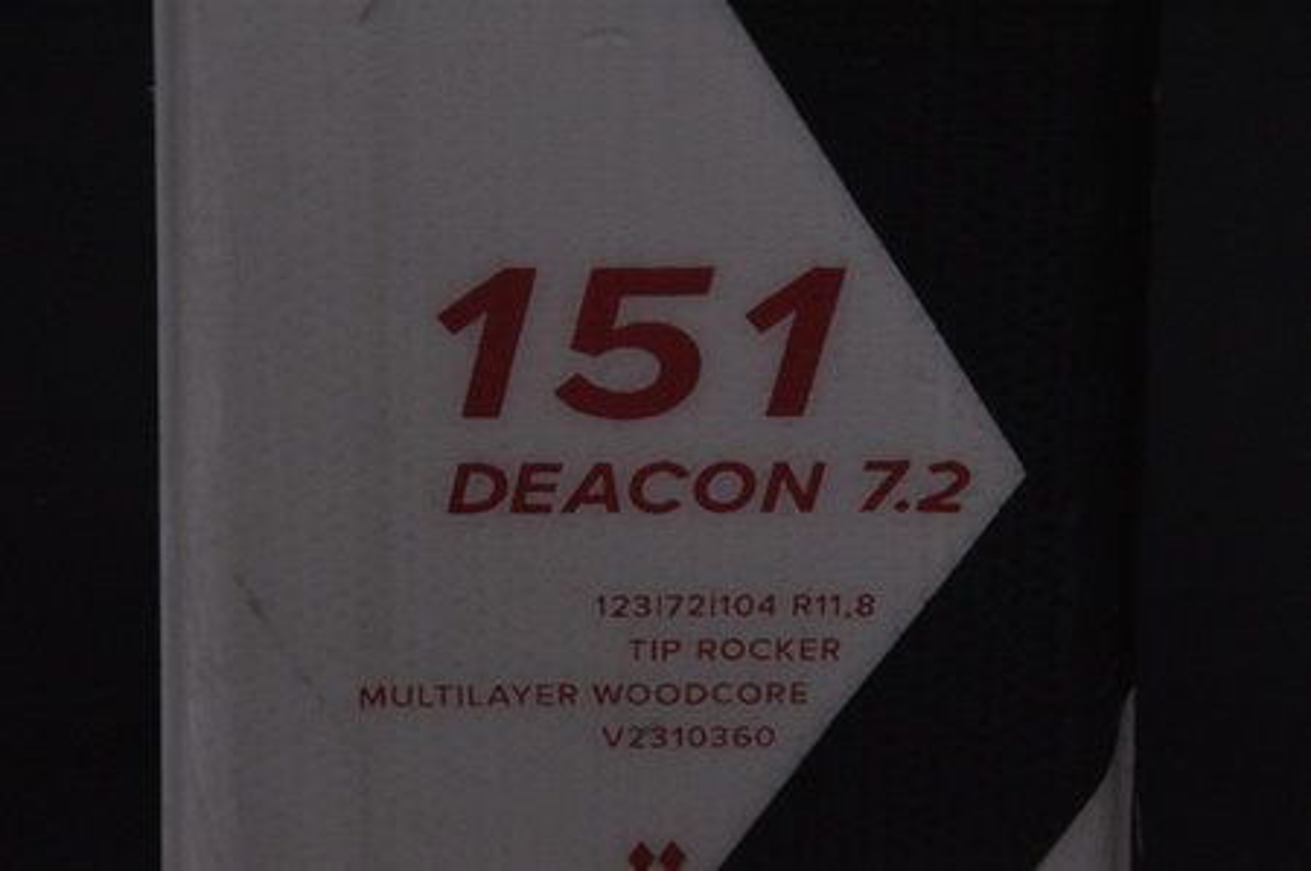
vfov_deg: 8.7
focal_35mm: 158
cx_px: 656
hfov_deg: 13.1
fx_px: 5729
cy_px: 436
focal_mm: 105
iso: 3200
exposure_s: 1/125
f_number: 11
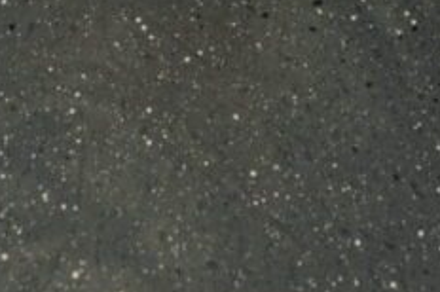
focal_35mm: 132
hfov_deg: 15.6
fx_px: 1605
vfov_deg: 10.2
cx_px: 184
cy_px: -96
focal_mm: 29
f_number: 8
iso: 100
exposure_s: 1/60
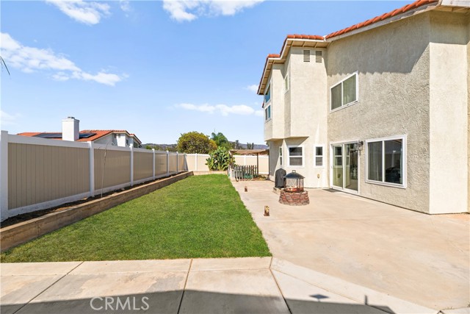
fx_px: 183
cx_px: 235
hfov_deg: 104.2
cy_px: 157
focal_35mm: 14
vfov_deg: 81.2
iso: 100
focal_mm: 14
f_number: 8
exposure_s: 1/1250
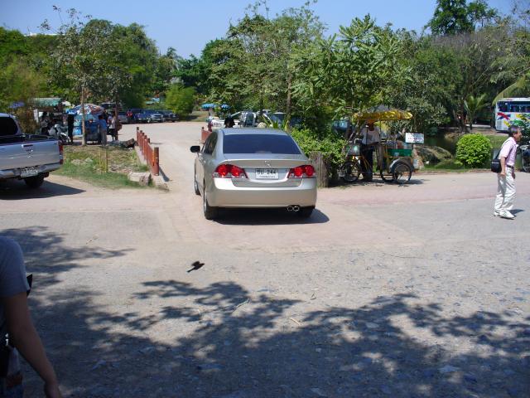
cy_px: 199
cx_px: 265
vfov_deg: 38.7
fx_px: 567
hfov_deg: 50.1
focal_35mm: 37
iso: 80
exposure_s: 1/400
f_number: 5.6
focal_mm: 6.1
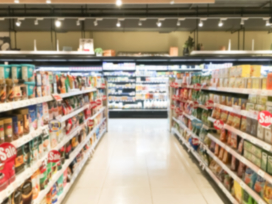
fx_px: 228
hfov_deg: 61.7
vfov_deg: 48.2
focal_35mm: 29
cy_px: 102
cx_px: 136
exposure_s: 1/35
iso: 40
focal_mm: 4.15
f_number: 2.2
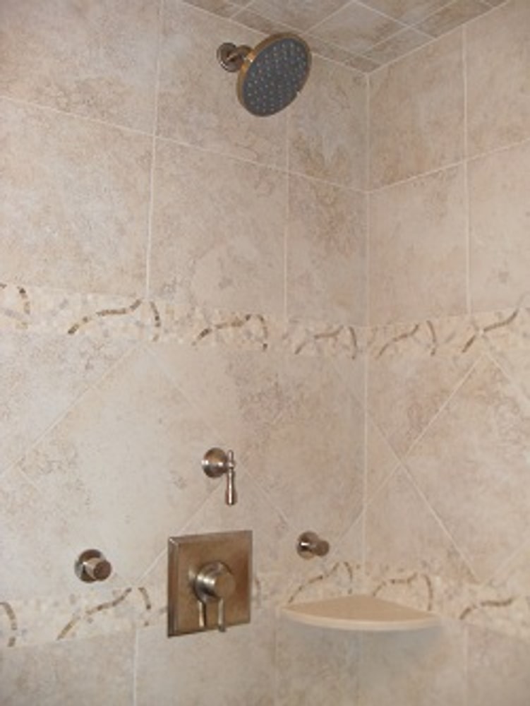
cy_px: 353
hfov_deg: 41.8
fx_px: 694
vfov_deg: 53.9
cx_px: 265
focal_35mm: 34
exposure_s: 1/45
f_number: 2.8
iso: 100
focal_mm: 6.3
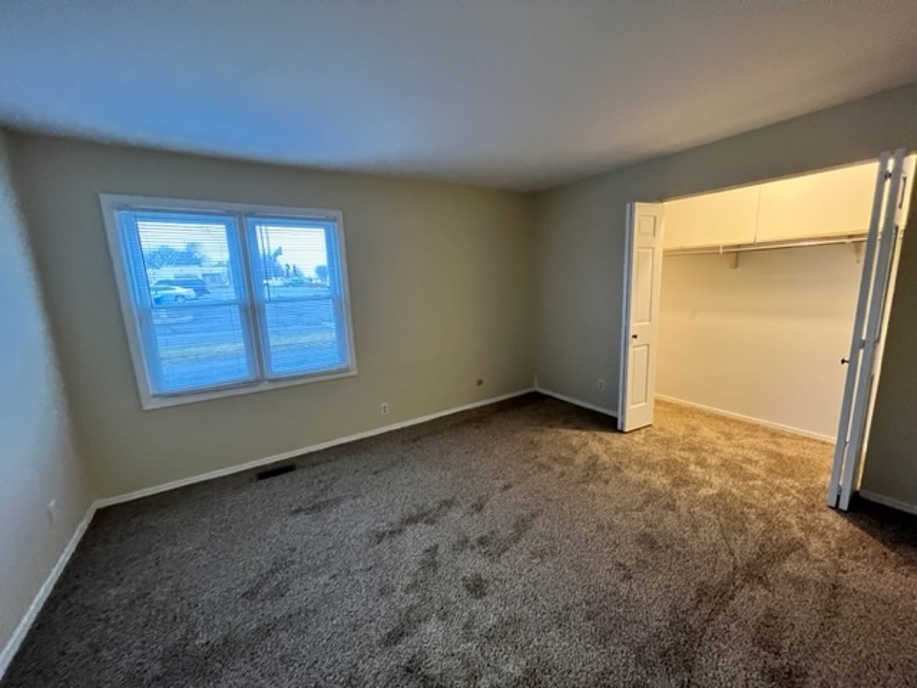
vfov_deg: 89.9
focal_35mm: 13
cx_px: 458
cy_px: 344
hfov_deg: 106.2
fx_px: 344
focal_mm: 1.57
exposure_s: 1/60
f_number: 1.8
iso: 800
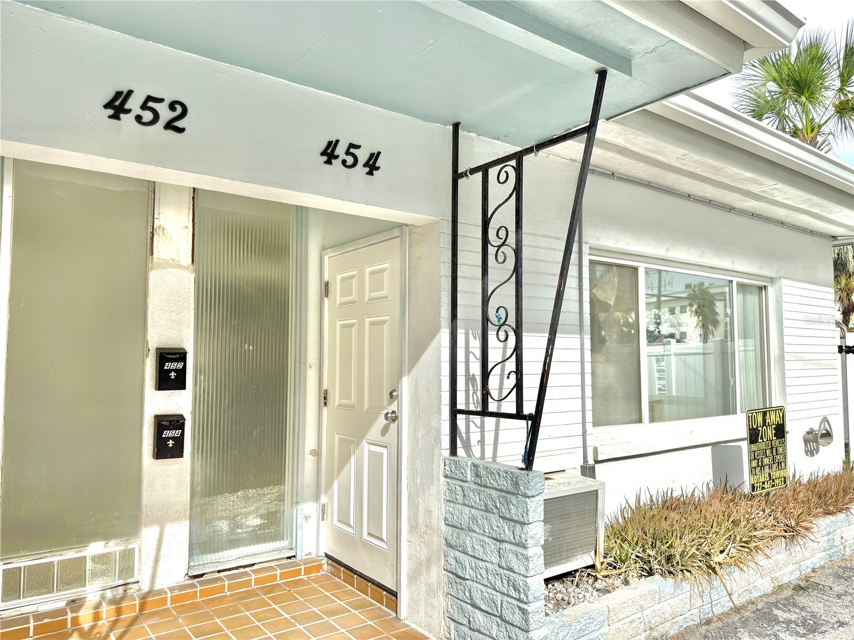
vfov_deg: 56.8
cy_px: 320
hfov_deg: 71.6
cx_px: 427
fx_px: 592
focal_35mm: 24
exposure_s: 1/3953
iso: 80
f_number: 1.78
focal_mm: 6.76
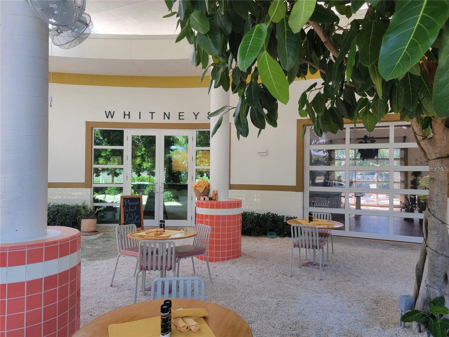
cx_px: 224
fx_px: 311
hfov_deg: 71.6
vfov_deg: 56.8
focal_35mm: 24
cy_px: 168
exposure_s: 1/120
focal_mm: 6.7
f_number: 1.8
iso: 25
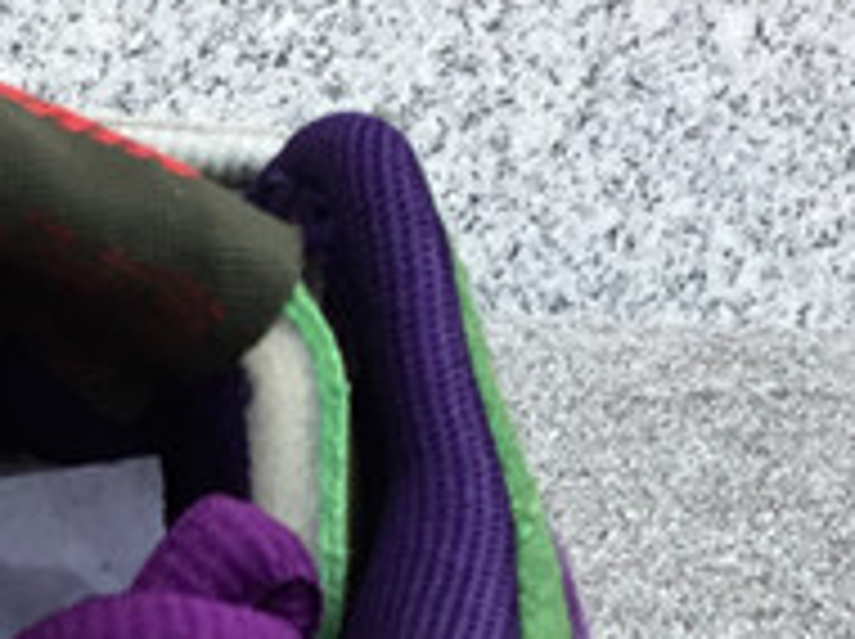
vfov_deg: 9.7
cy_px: 1060
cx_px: -495
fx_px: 3626
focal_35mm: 147
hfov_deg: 12.6
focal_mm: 3.3
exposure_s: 1/226
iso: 25
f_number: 2.4
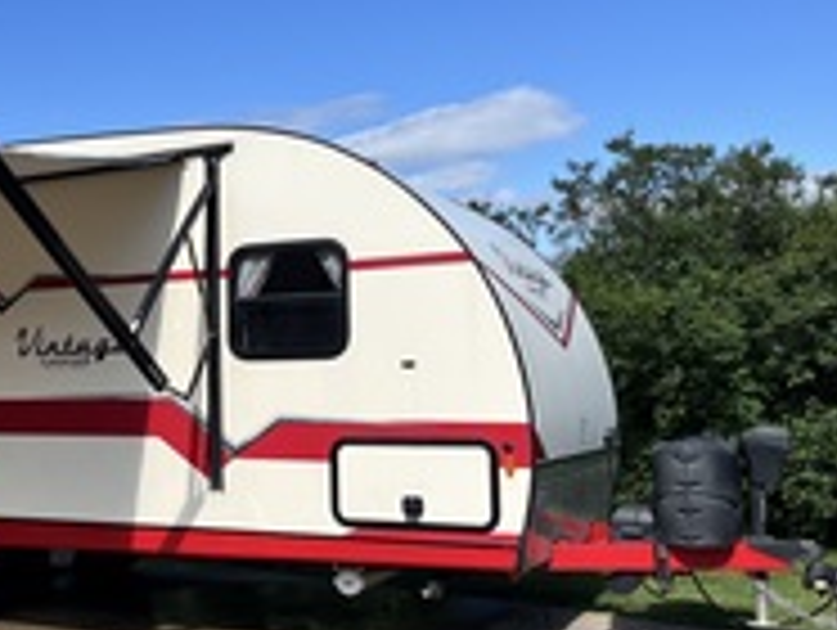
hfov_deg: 36.3
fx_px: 1186
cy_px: 340
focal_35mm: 49
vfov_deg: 29.7
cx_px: 72
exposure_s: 1/3413
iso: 50
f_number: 1.6
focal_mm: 5.1
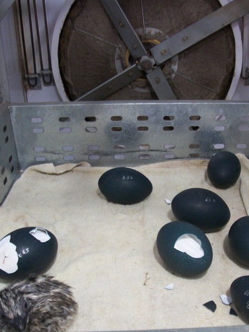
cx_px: 137
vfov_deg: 47.7
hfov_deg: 36.8
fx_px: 374
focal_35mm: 39
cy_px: 194
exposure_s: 1/8
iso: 184
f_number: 2.9
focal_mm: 5.7
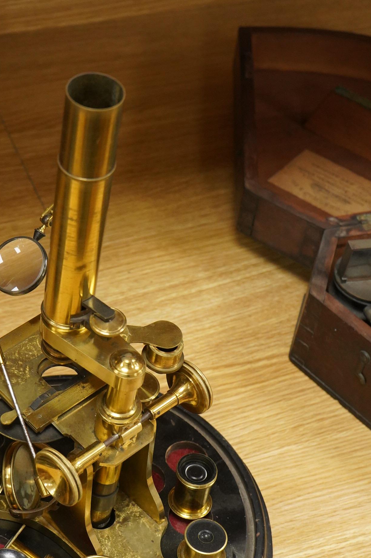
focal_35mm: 78
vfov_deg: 26.0
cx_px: 71
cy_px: 317
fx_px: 1208
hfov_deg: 17.3
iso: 4000
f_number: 7.1
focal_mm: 48
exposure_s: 1/125
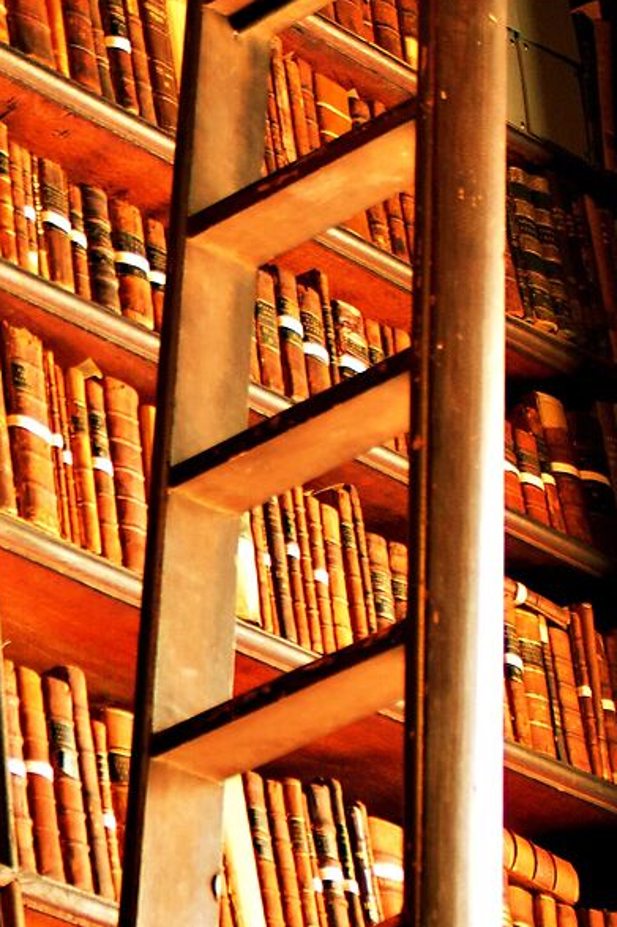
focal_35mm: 190
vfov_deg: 10.8
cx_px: -219
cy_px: 711
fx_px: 4888
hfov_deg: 7.1
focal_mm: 31
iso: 200
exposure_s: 1/15
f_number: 3.3
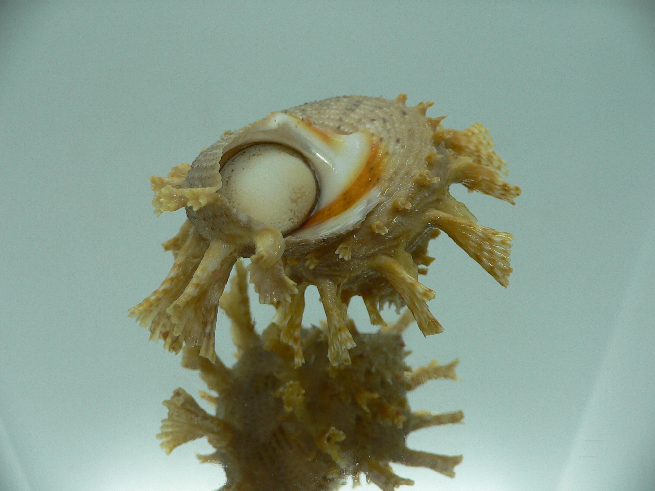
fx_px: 662
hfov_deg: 52.6
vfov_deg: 40.7
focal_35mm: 35
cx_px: 328
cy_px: 246
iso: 80
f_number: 2.8
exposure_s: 1/60
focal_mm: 4.6
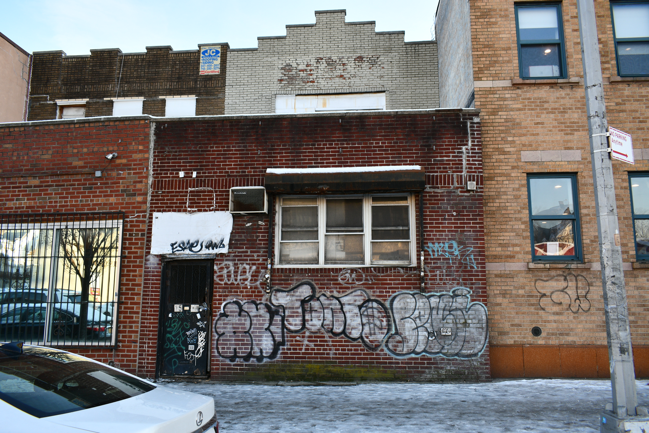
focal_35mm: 27
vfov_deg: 47.9
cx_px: 324
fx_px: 487
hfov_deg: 67.4
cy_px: 216
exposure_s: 1/250
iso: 280
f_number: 5.6
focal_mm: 18
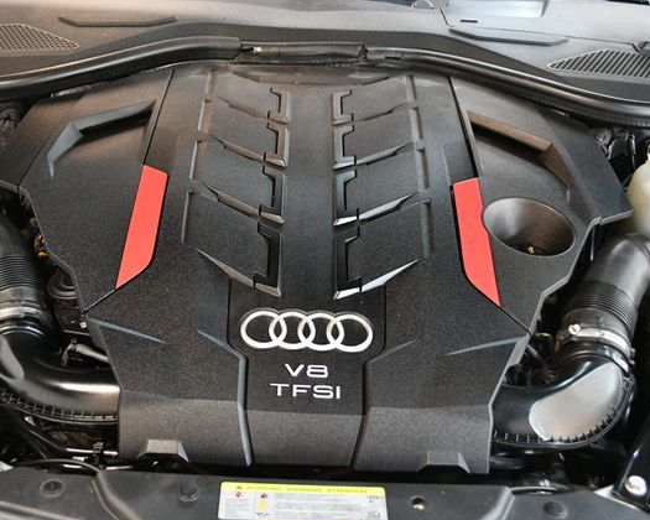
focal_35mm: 48
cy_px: 261
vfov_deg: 31.5
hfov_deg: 38.7
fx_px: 923
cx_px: 277
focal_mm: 28
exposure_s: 1/60
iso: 4500
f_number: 4.5
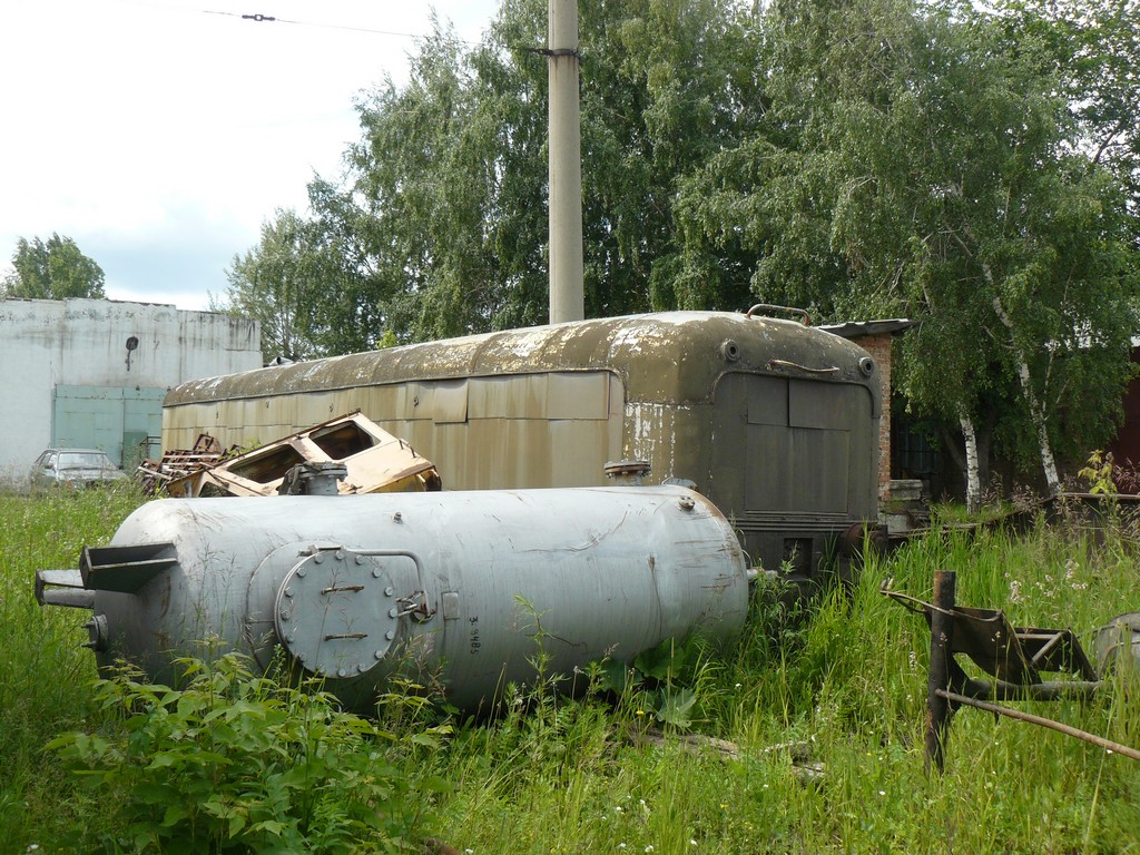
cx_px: 570
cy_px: 428
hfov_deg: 51.4
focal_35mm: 36
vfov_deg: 39.7
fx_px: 1186
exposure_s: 1/200
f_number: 5
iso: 100
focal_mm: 6
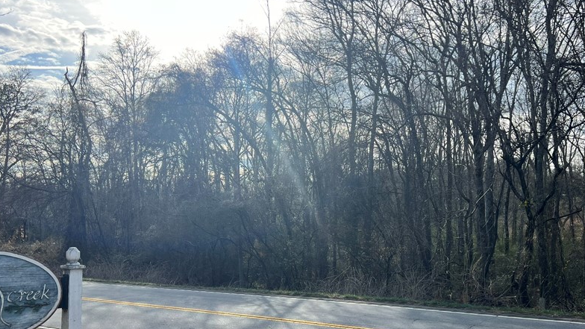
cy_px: 223
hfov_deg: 54.0
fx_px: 574
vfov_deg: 31.7
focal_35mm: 37
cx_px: 307
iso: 50
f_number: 1.5
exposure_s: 1/2513
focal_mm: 5.7
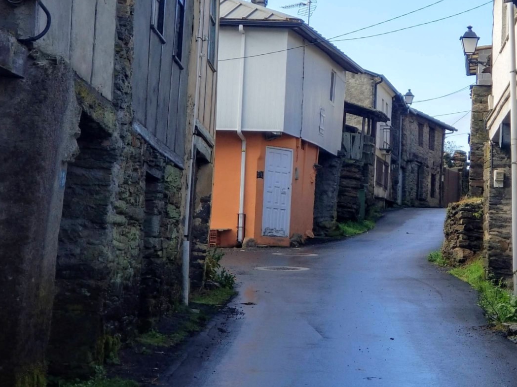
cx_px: 415
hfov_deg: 19.4
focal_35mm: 100
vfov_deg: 14.7
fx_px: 1494
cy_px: 107
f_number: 2.4
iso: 25
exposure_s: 1/455
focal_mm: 6
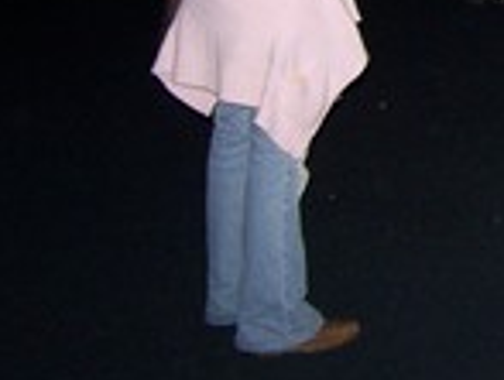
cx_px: 758
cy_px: -157
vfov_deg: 12.3
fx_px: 1693
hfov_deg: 15.6
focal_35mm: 116
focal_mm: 6.3
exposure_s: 1/60
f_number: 2.8
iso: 140
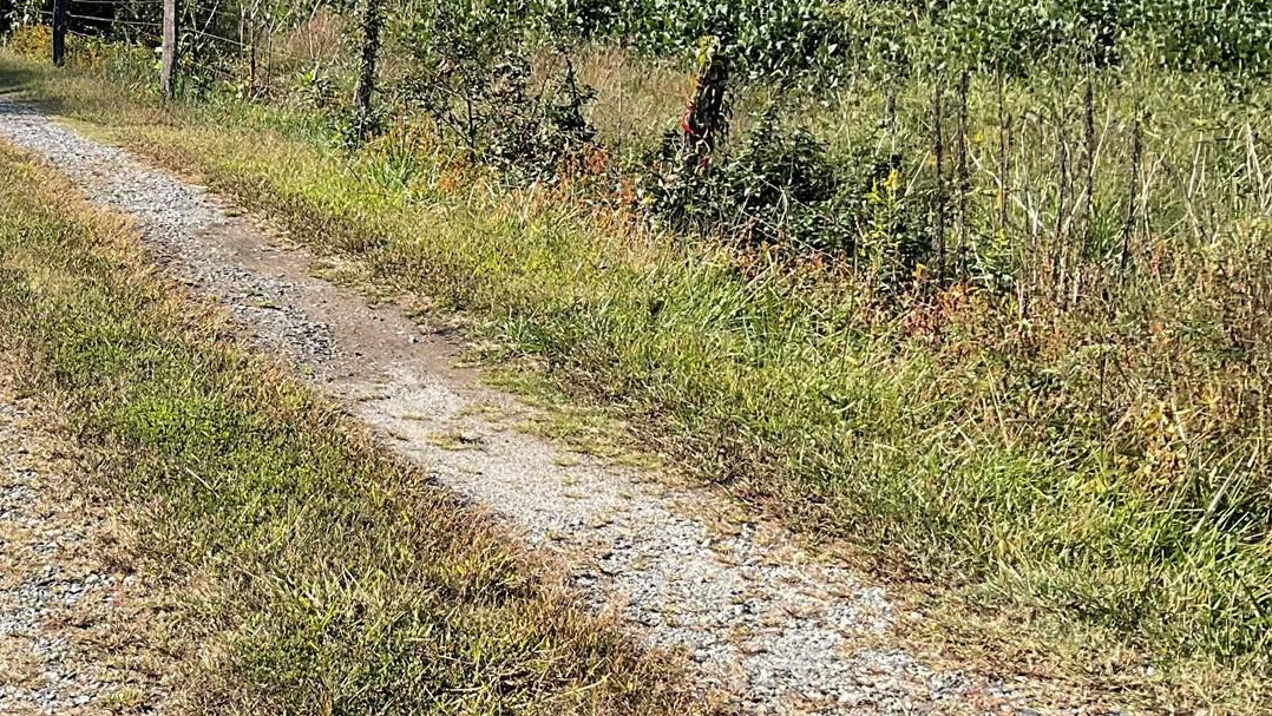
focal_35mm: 60
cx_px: 110
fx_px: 2024
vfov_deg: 20.1
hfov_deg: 33.0
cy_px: 323
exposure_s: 1/1076
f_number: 1.8
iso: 16
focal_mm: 3
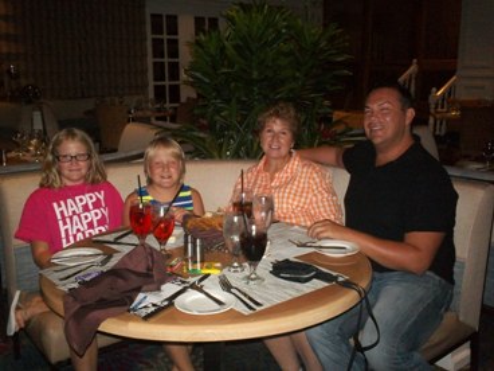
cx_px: 247
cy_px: 186
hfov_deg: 49.0
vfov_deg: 37.7
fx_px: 542
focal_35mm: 38
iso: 250
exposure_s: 1/30
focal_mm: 6.3
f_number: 4.5
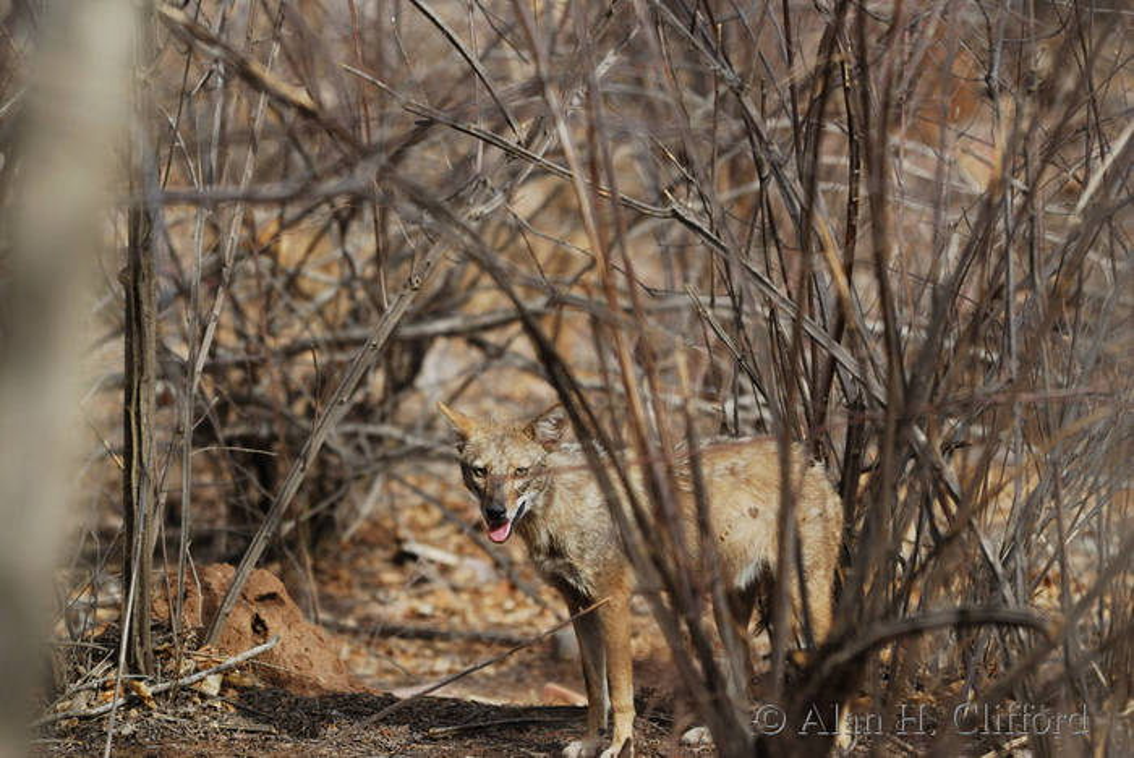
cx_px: 567
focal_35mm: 495
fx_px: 15605
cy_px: 379
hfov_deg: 4.2
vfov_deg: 2.8
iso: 320
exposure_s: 1/400
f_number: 5.6
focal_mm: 330
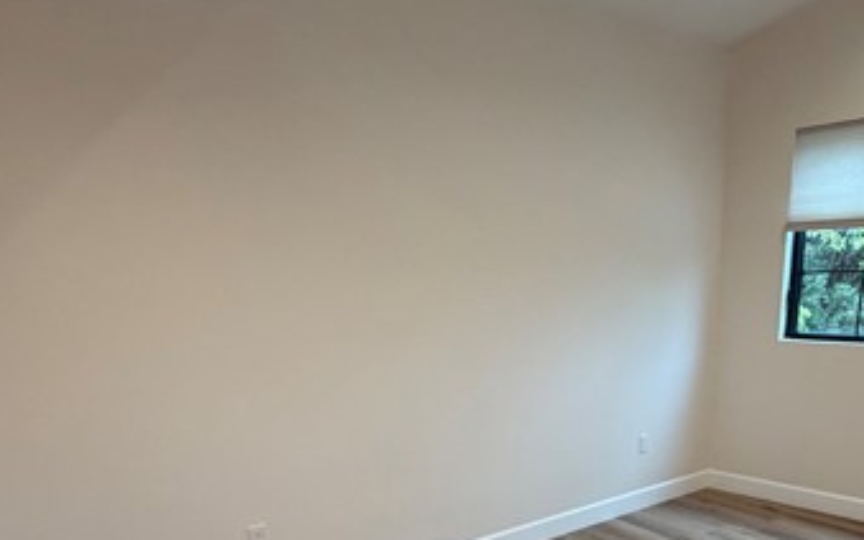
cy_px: 512
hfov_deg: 64.7
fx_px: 659
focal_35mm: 28
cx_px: 579
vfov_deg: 40.3
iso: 250
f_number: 2.2
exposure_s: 1/120
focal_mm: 2.22
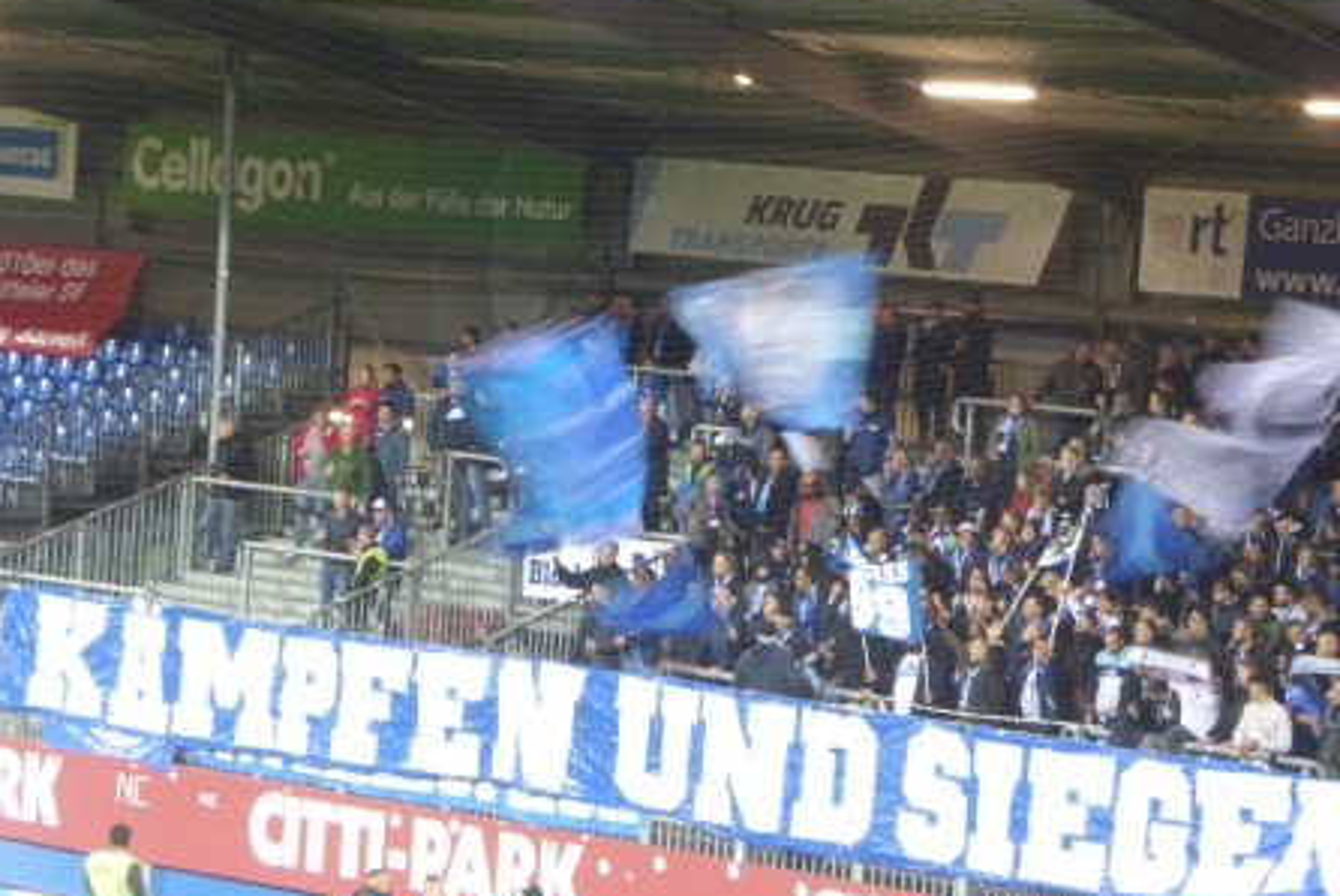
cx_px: 670
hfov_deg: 13.7
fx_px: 5587
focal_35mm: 150
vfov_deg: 9.2
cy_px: 463
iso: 400
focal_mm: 25.6
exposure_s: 1/5
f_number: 8
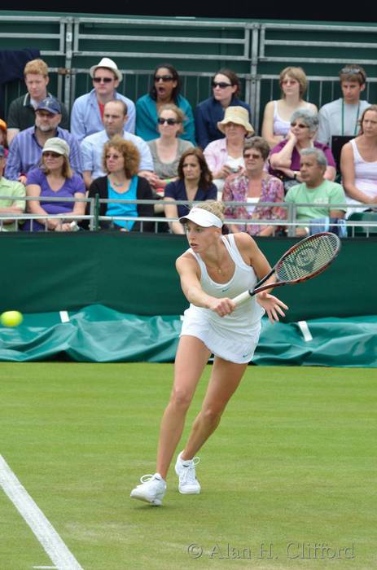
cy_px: 285
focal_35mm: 262
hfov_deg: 5.2
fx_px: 4146
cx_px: 188
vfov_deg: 7.9
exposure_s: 1/500
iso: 360
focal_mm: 175
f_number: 5
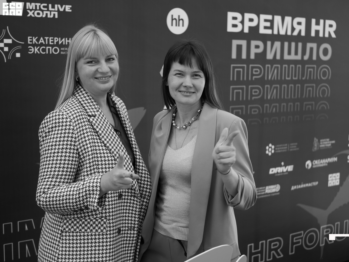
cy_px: 131
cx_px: 174
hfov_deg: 38.2
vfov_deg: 29.1
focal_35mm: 50
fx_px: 504
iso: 200
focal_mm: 25
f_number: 1.7
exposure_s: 1/60
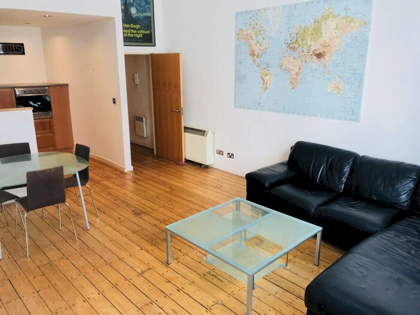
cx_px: 210
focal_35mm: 28
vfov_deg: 49.7
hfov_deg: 63.4
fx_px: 340
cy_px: 158
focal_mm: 3.99
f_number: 1.8
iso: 32
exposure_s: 1/50
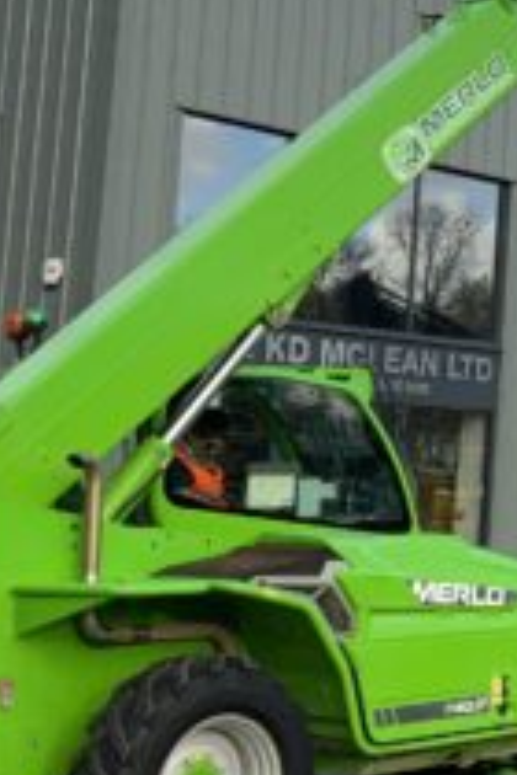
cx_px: 668
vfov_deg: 22.0
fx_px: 1982
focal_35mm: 92
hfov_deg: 14.3
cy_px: 207
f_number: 1.8
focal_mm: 3
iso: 16
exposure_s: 1/1144
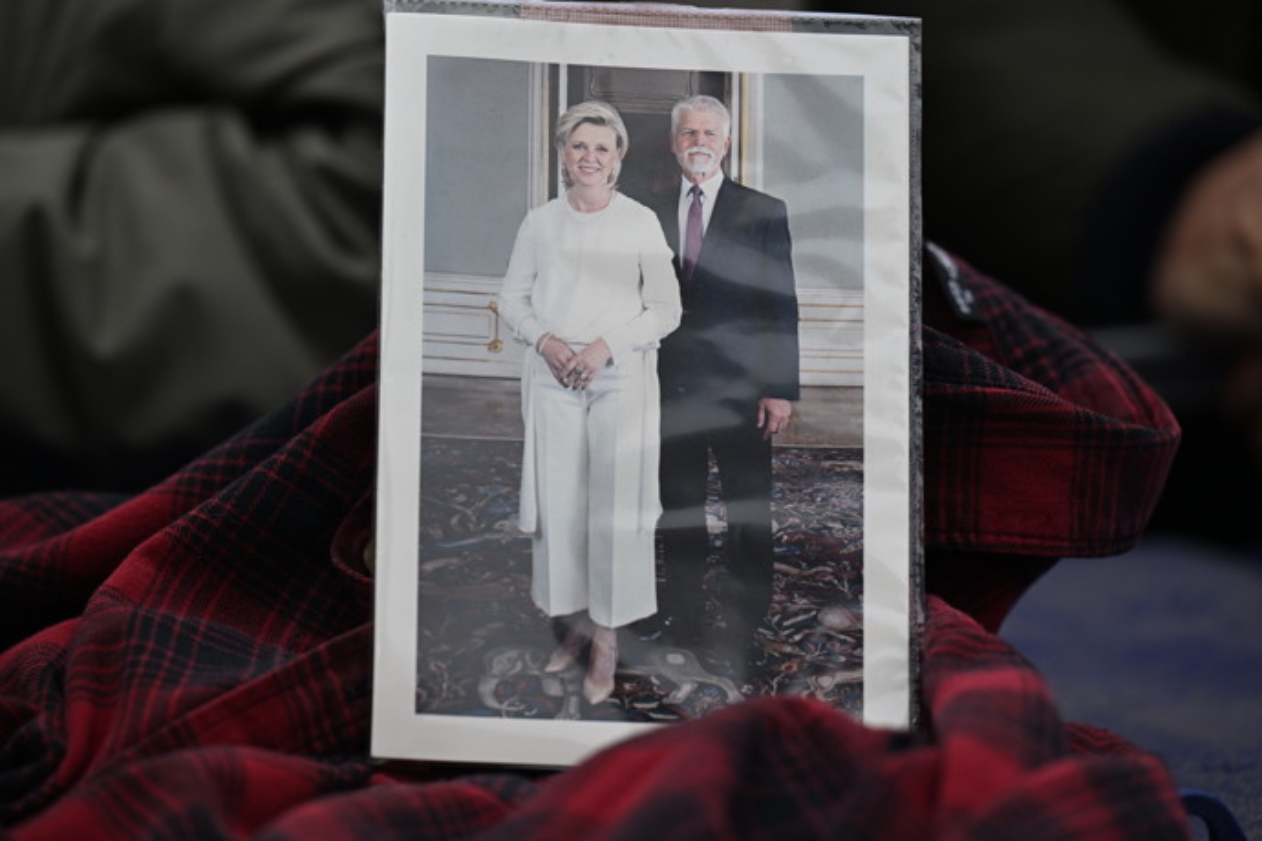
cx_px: 631
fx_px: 5083
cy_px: 420
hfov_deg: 14.2
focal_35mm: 145
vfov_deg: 9.5
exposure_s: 1/2500
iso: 1000
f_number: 3.5
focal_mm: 145
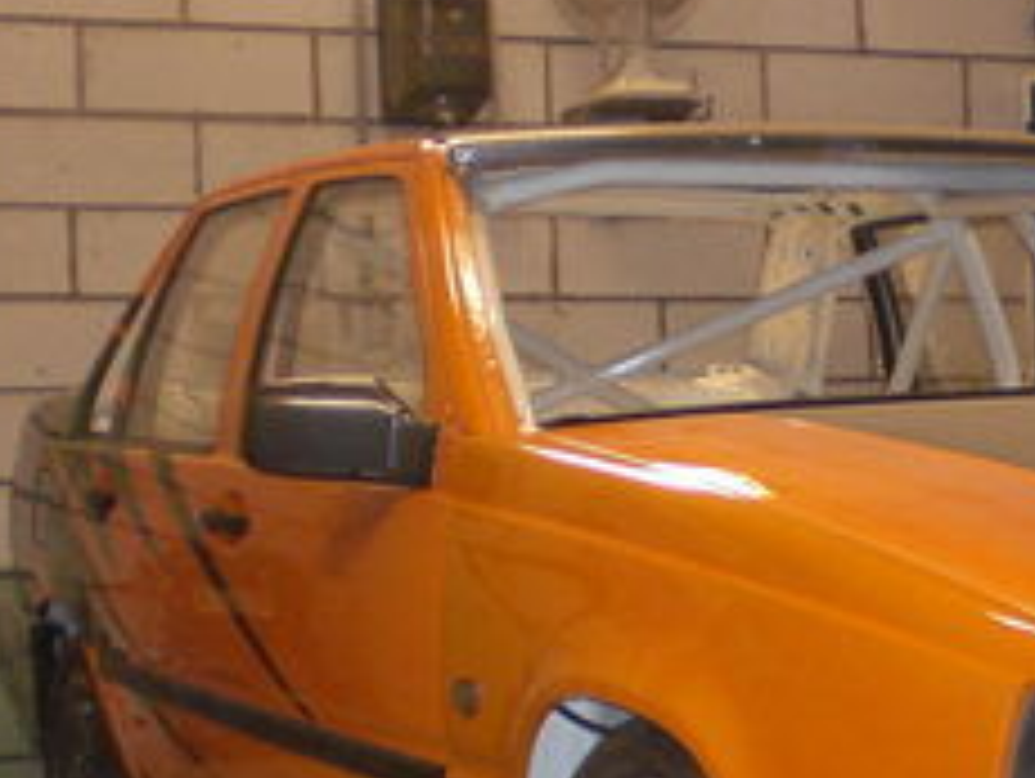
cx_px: 806
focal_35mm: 100
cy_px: 648
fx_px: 2993
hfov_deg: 19.4
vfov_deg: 14.7
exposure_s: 1/60
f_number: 3.1
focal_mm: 6.3
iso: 200
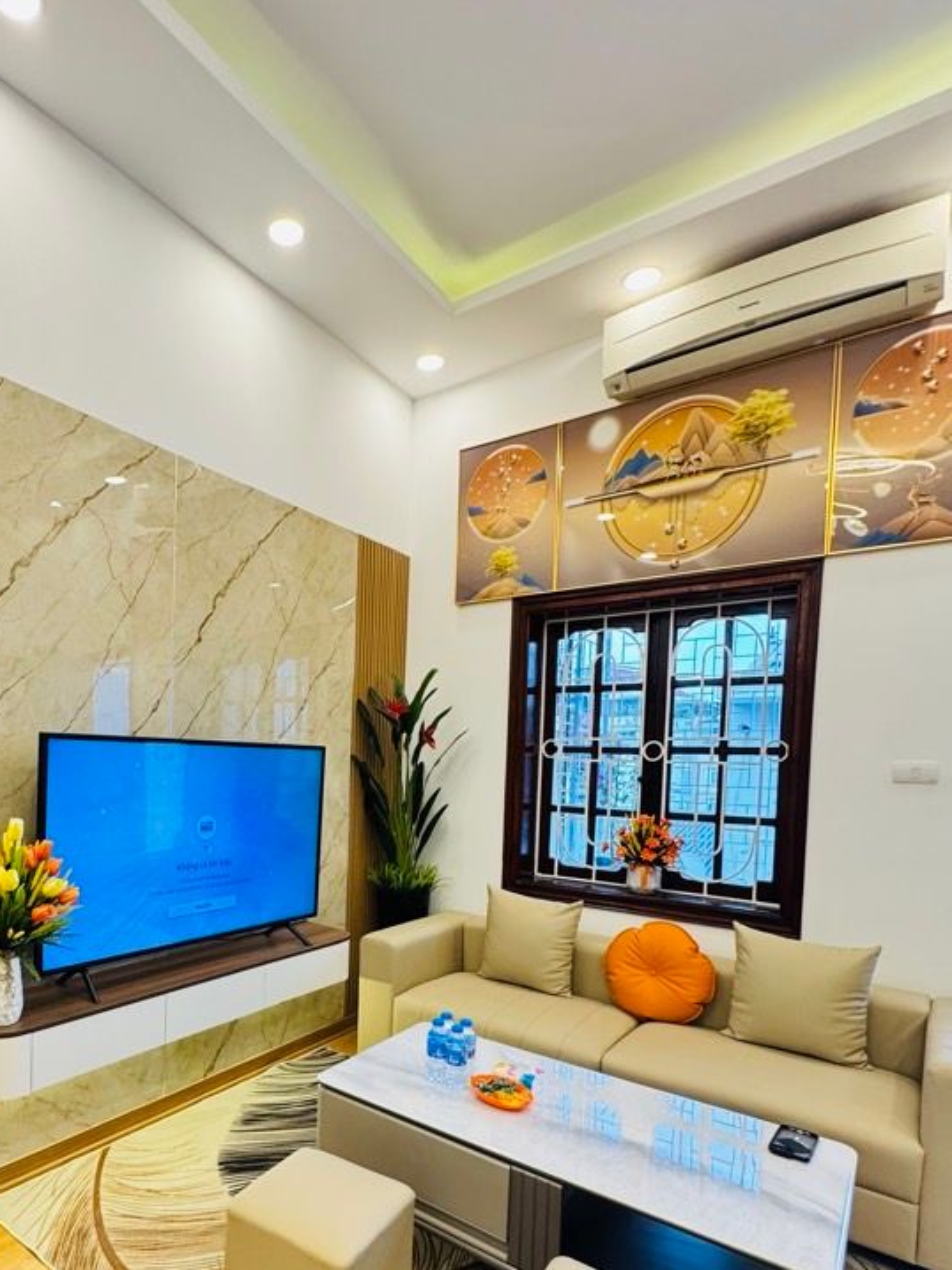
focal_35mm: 20
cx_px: 315
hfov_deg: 64.2
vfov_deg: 80.3
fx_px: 733
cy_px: 790
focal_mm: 2.22
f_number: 2.2
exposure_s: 1/100
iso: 200
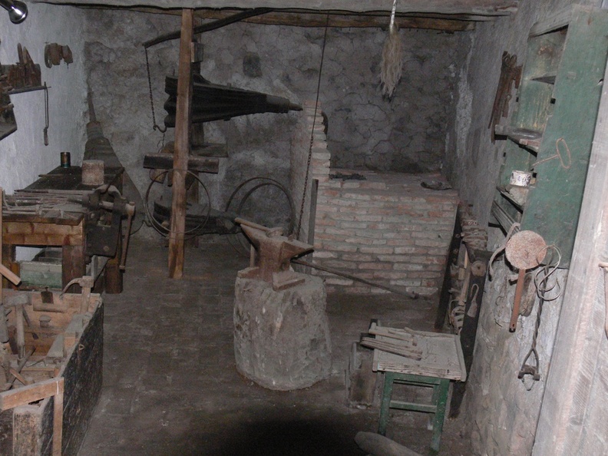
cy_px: 228
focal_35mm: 38
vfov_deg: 37.7
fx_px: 667
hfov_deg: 49.0
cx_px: 304
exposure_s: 1/30
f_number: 2.8
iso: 400
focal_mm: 8
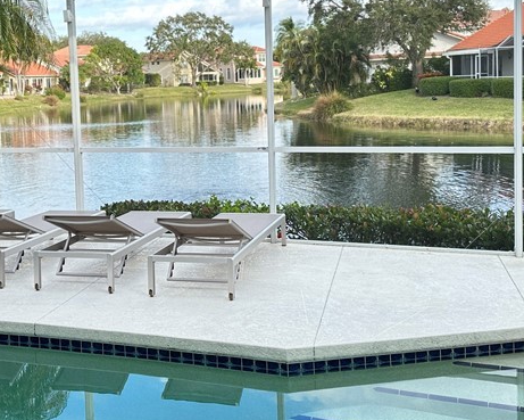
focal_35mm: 52
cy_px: 134
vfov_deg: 28.9
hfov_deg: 35.8
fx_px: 807
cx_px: 197
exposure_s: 1/386
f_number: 1.78
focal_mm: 6.86
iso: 80
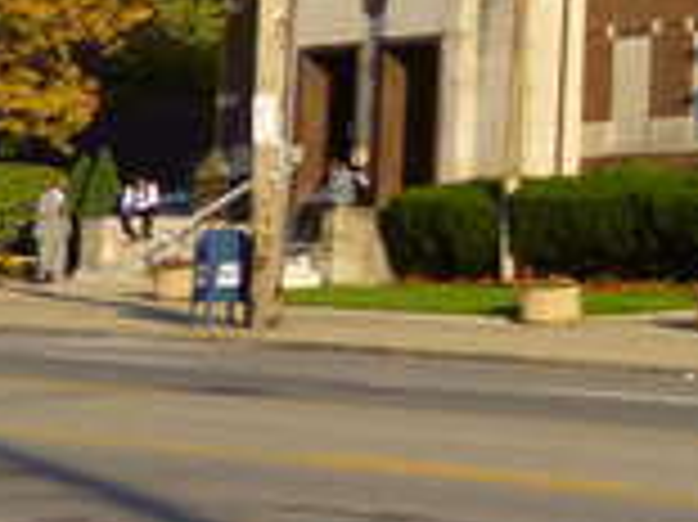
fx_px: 3748
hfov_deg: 9.3
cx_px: 1774
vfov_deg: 7.6
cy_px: -544
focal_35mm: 186
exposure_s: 1/400
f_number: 3.6
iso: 100
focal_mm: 6.5
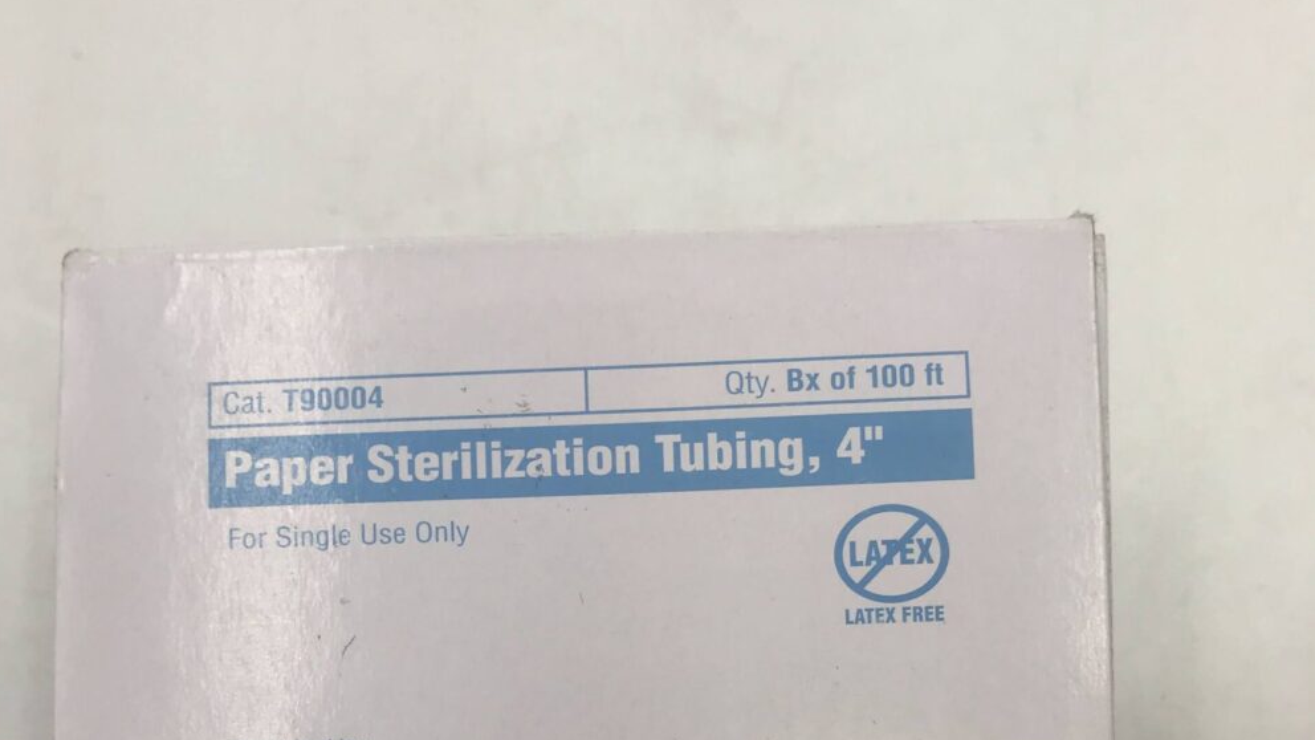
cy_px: 705
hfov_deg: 49.4
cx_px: 656
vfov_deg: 27.6
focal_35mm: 41
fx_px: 1430
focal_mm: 3.99
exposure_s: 1/319
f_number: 1.8
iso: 20
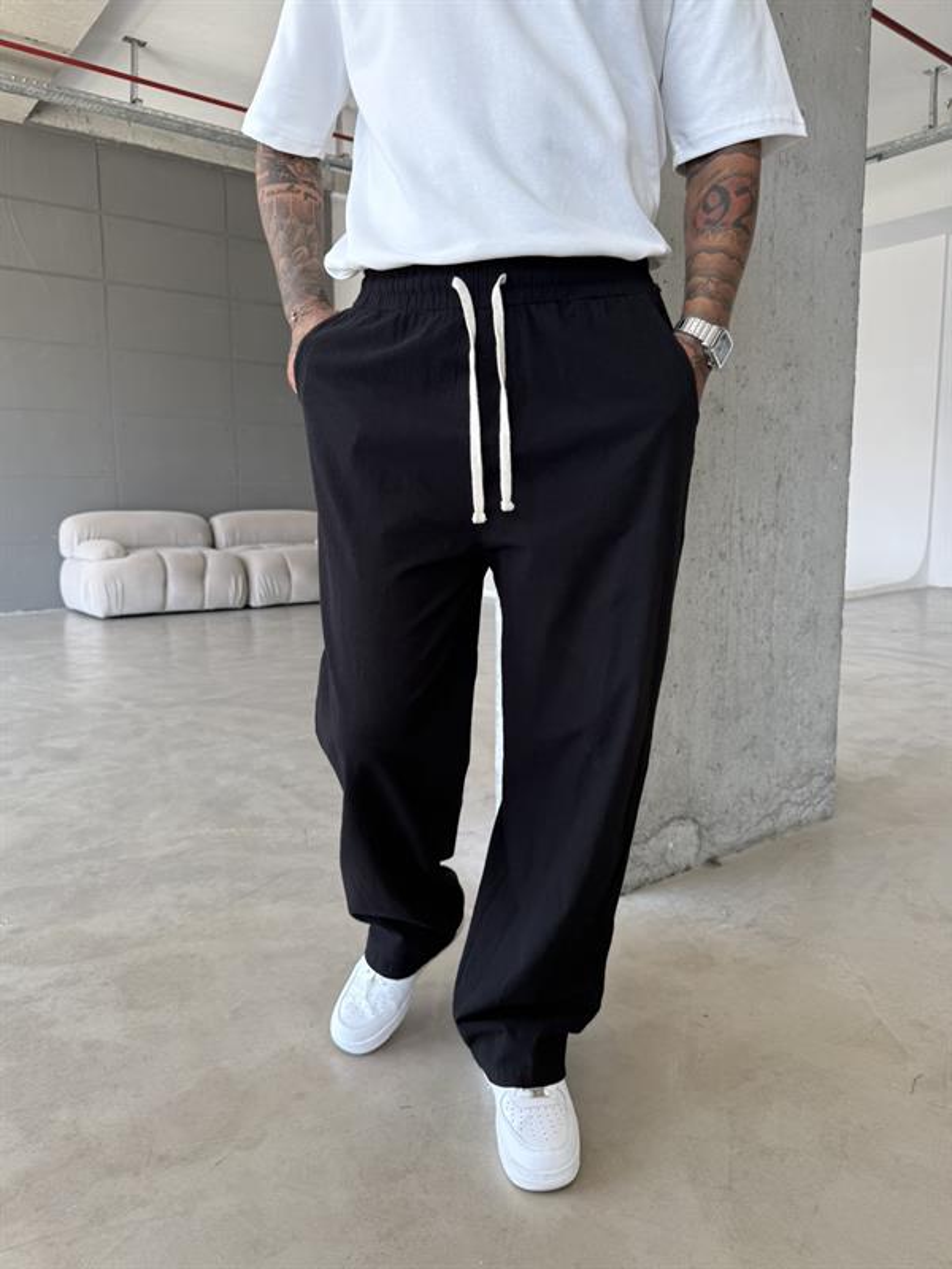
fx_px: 880
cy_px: 634
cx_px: 476
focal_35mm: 24
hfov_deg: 56.8
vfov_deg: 71.6
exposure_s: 1/178
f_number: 1.78
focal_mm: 6.76
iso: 80
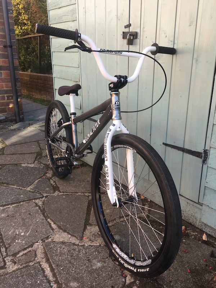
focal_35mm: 29
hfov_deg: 48.2
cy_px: 144
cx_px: 108
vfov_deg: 61.7
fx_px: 241
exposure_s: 1/100
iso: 25
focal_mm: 4.15
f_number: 2.2
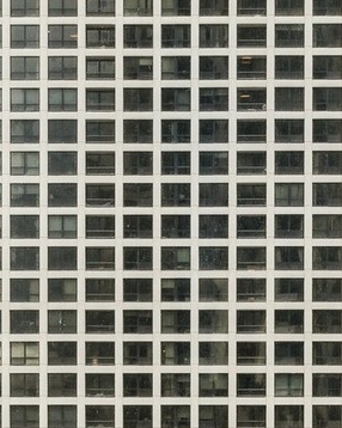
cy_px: 459
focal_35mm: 170
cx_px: 267
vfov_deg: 11.2
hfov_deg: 9.1
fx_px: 2153
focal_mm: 27
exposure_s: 1/100
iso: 320
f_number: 7.1
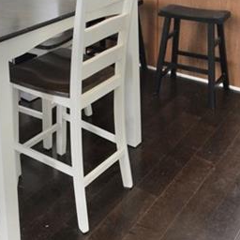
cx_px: 92
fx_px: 400
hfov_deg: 33.3
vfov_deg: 28.6
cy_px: -54
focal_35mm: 51
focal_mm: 10
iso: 400
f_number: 4
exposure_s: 1/60
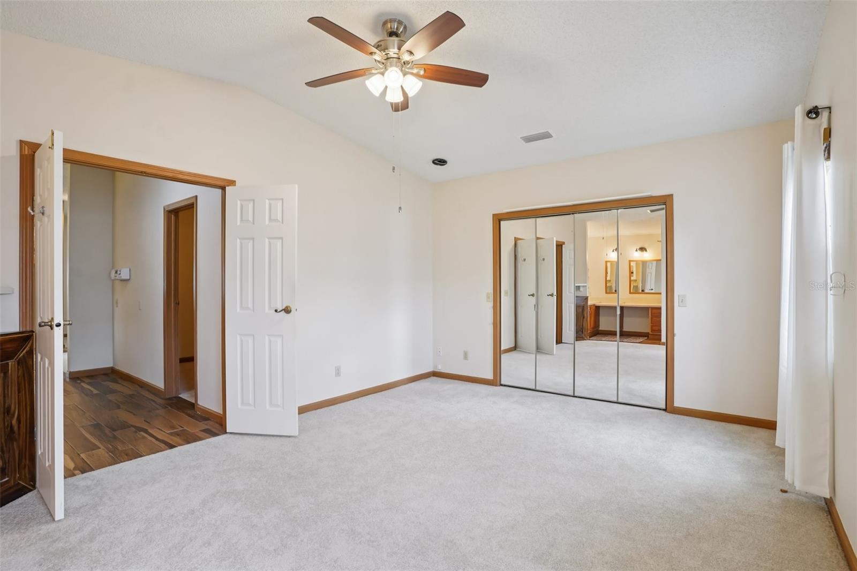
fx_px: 405
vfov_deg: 70.4
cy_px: 286
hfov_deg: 93.3
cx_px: 428
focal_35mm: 17
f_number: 8
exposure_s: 1/15
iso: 400
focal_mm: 17
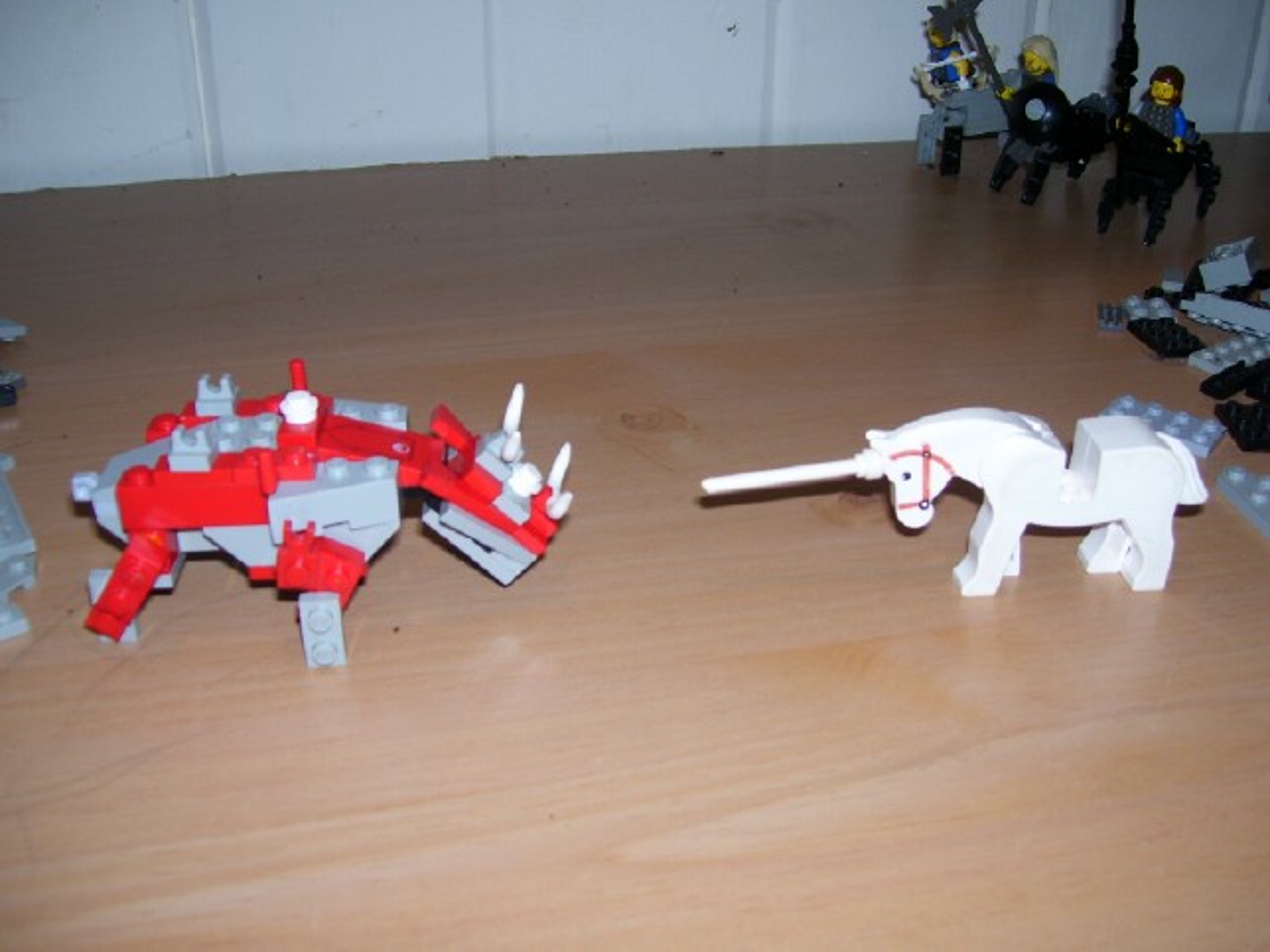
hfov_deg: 50.1
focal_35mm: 37
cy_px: 476
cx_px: 635
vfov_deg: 38.7
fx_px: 1357
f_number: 2.7
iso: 80
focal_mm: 6
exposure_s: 1/60
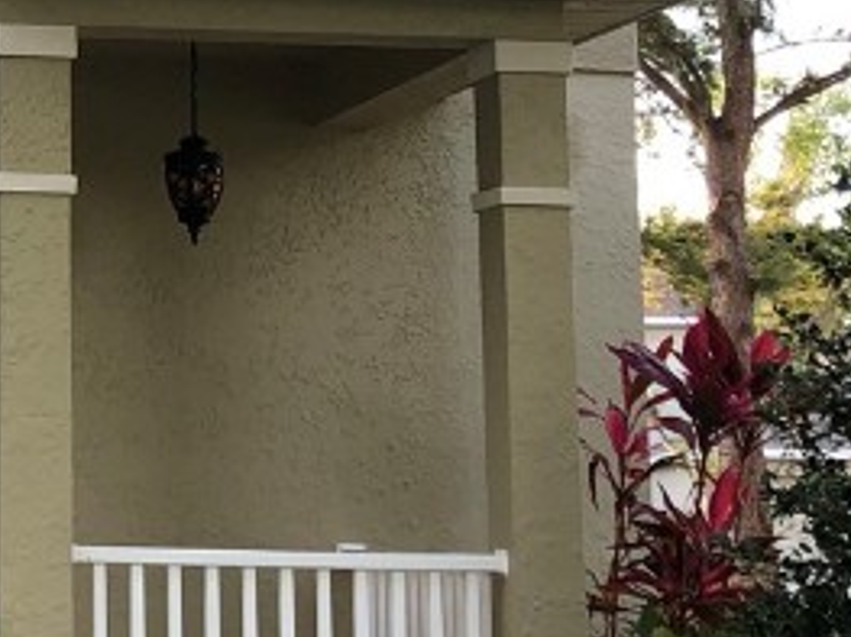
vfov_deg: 13.4
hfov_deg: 17.0
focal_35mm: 109
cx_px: -243
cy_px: 45
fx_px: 2678
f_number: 1.8
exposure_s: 1/135
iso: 20
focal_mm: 3.99
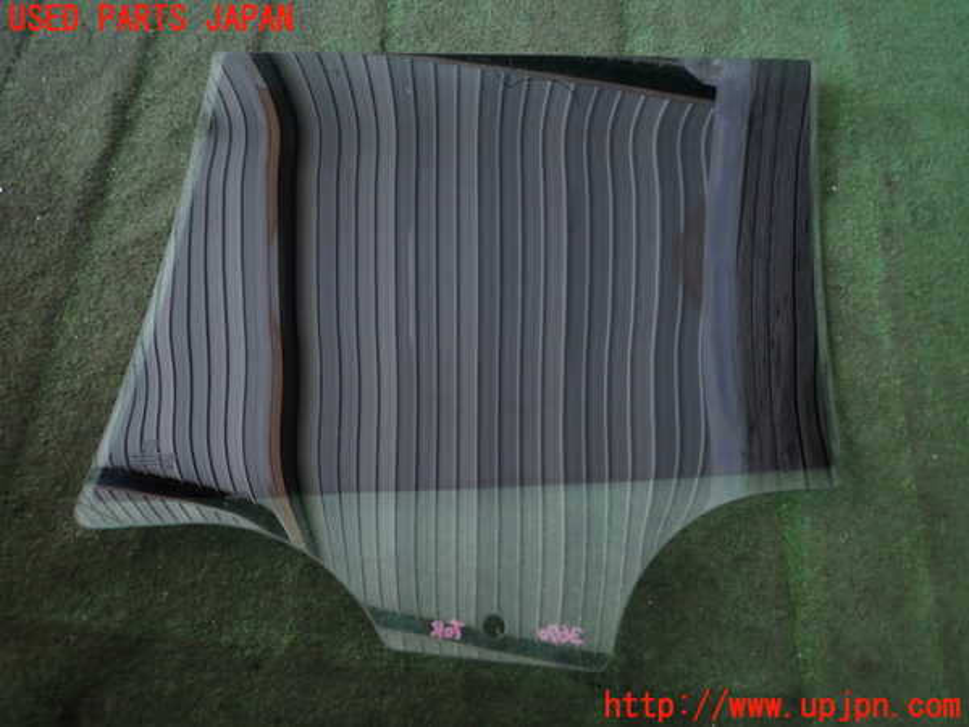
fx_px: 700
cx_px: 484
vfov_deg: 54.9
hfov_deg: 69.4
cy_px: 364
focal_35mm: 25
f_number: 2
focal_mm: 4.5
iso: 200
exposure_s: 1/40
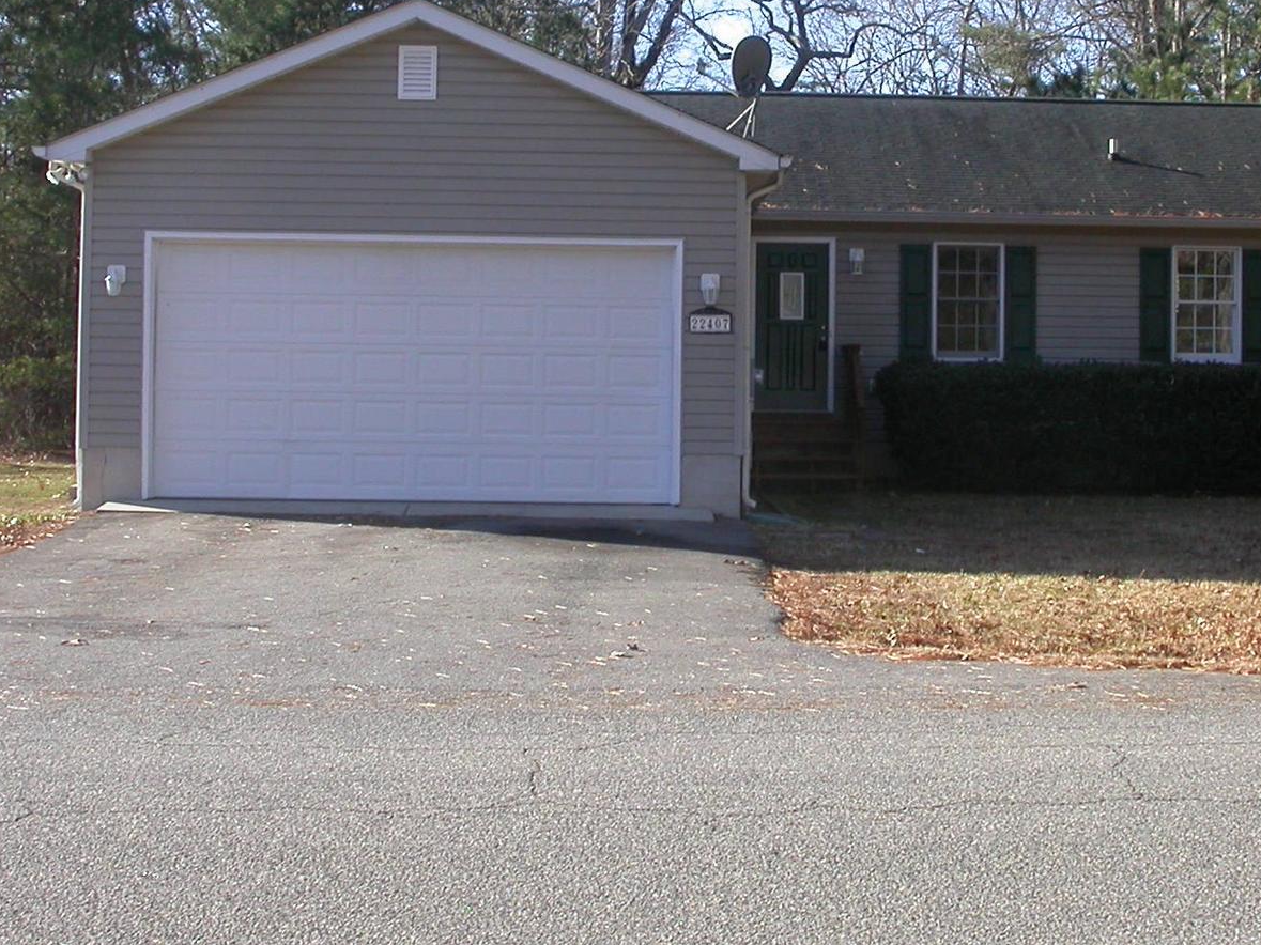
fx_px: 2404
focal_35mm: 66
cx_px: 832
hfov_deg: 29.2
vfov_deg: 22.1
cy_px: 280
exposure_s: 1/192
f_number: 6
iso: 100
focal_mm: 7.85
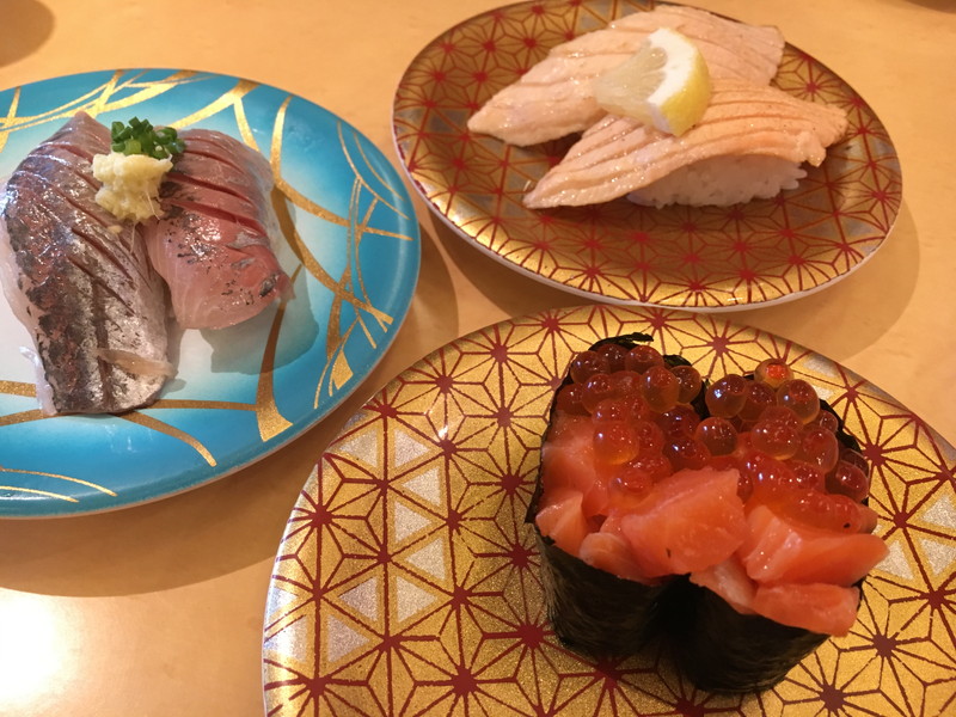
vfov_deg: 48.2
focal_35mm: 29
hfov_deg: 61.7
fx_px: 801
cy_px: 358
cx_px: 478
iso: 125
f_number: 2.2
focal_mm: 4.15
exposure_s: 1/30
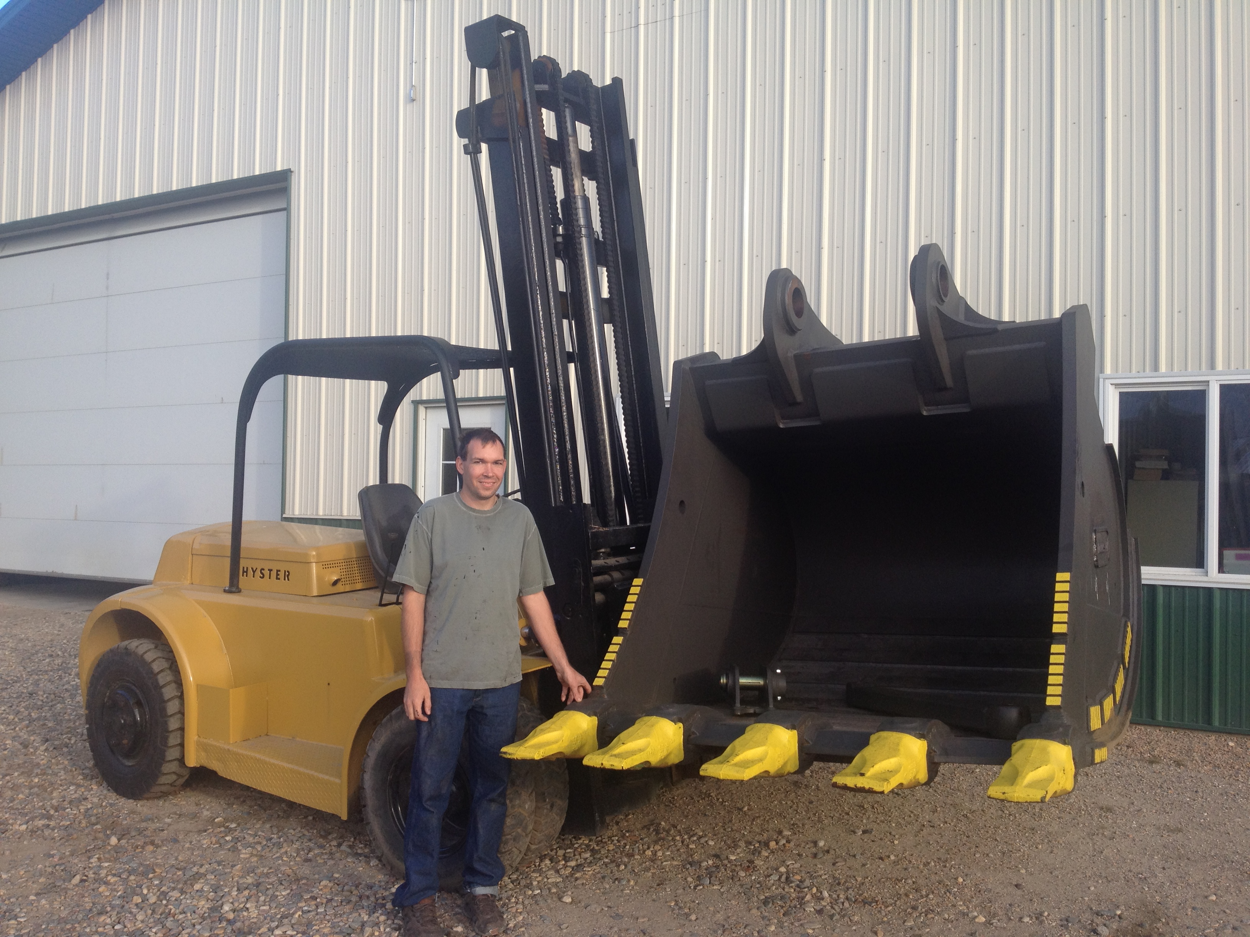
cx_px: 625
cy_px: 468
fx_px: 1264
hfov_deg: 52.6
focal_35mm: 35
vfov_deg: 40.7
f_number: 2.4
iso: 64
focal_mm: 4.28
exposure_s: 1/236
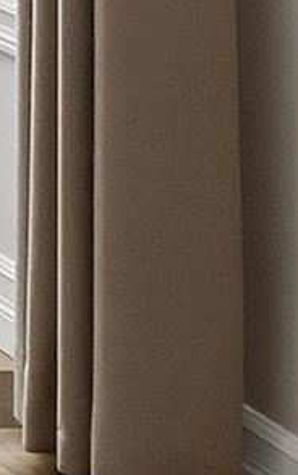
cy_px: -574
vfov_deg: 12.0
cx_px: -1312
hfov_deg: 5.6
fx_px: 1934
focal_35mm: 149
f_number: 8
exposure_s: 1/320
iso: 100
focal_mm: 14
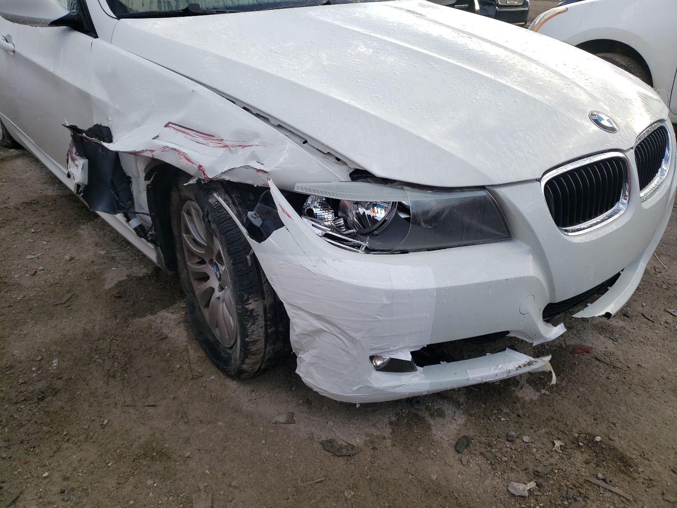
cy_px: 254
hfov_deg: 67.3
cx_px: 338
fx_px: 508
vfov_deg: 53.1
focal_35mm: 26
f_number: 1.5
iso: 50
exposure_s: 1/714
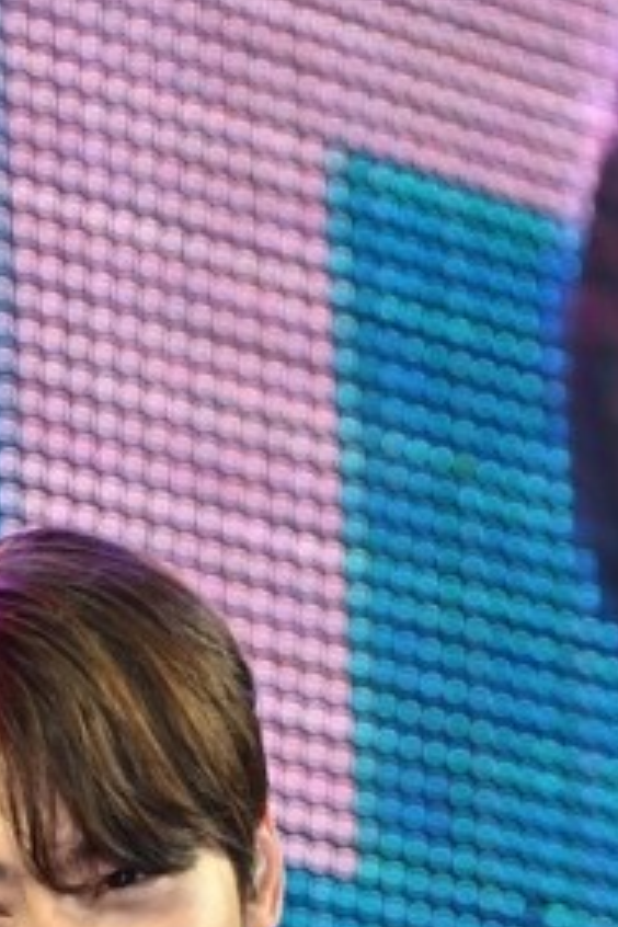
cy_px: 1502
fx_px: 10273
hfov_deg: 3.4
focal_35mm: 399
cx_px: 409
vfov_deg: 5.1
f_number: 5
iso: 640
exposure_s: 1/160
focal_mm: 110
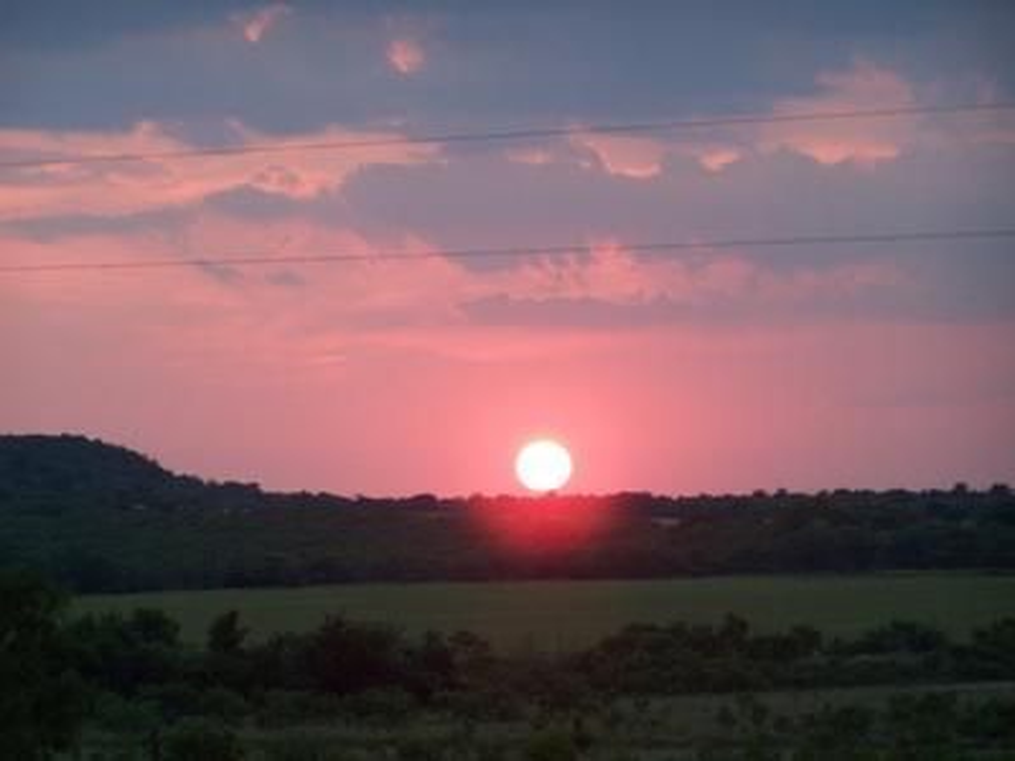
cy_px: 380
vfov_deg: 7.9
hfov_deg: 10.5
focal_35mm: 189
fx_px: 5540
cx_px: 508
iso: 140
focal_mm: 31.3
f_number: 3.2
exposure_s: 1/125
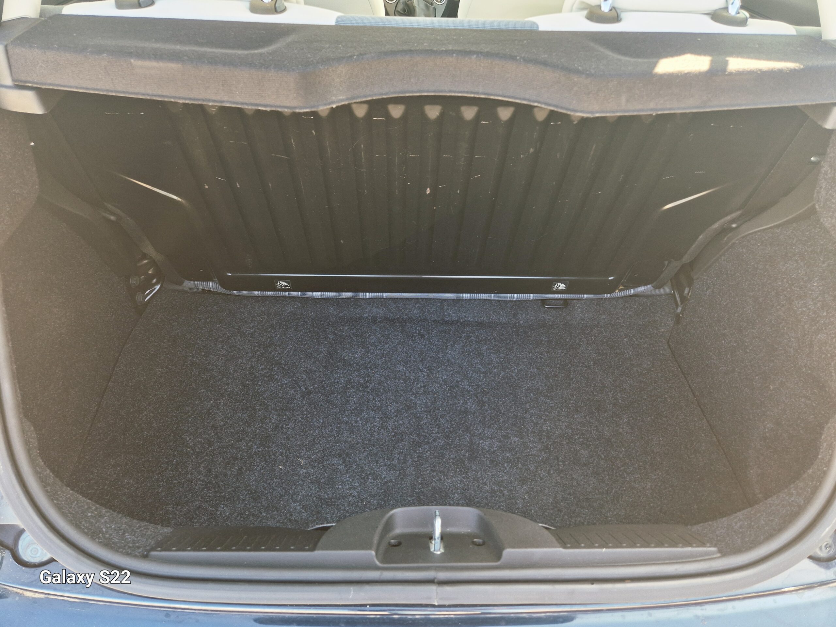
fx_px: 555
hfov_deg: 73.9
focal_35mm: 23
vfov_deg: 58.9
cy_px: 314
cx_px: 418
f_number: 1.8
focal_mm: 5.4
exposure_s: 1/180
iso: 125
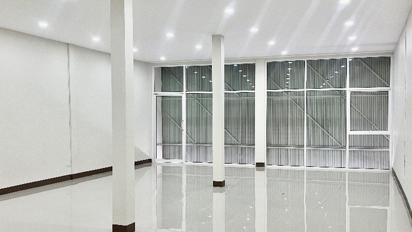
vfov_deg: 32.0
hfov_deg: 54.0
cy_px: 120
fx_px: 404
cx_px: 202
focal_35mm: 37
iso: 125
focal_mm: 5.7
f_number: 1.5
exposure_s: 1/90
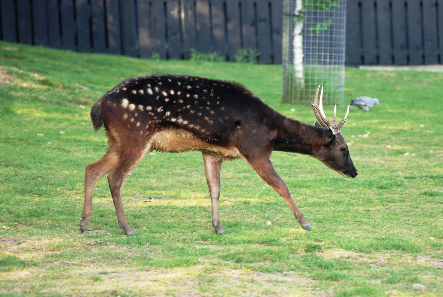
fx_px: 2655
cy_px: 150
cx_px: 231
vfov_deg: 6.4
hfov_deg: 9.5
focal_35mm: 216
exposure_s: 1/125
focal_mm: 135
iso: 200
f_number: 4.5
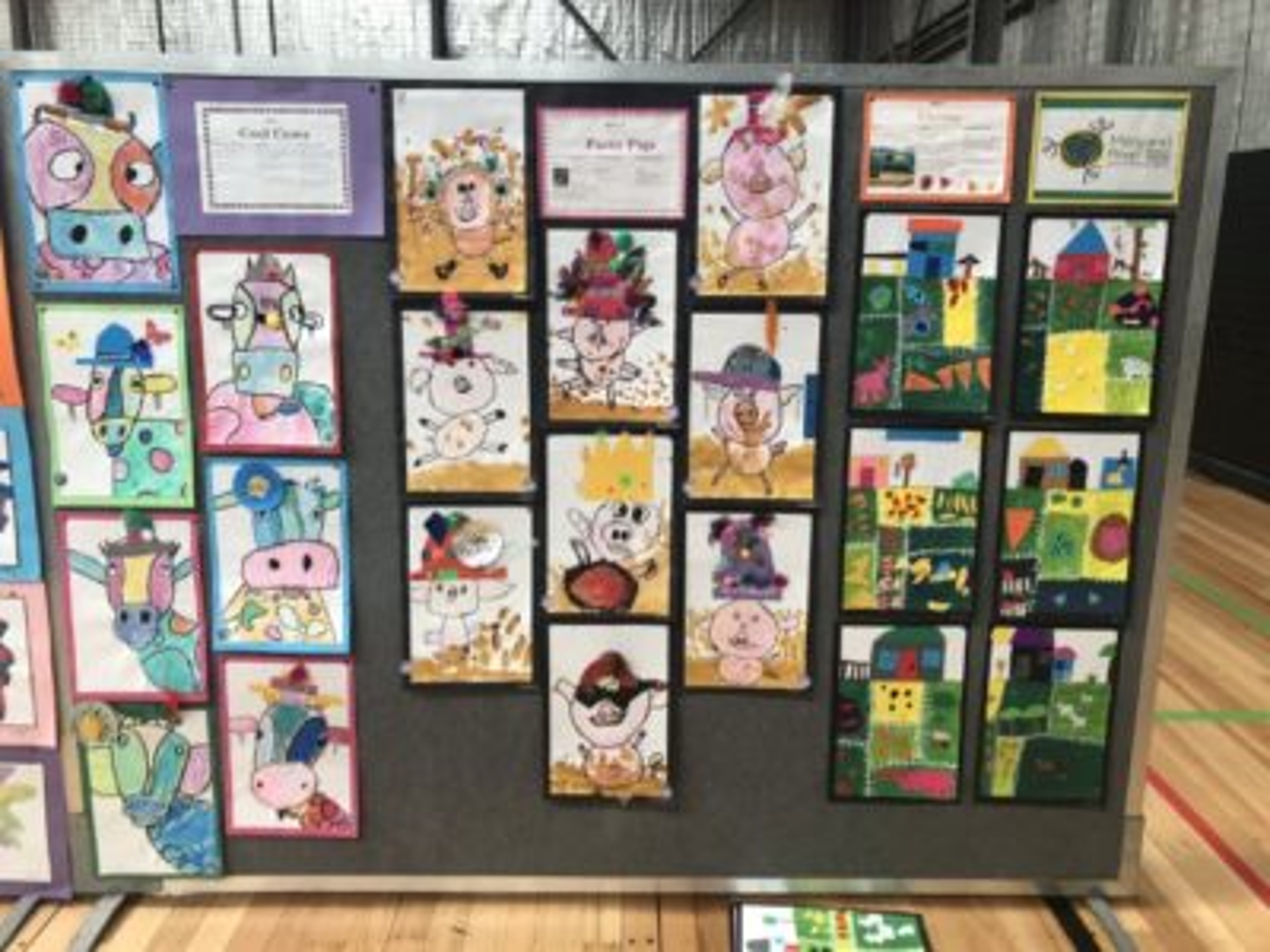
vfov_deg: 49.7
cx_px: 635
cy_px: 476
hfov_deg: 63.4
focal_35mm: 28
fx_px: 1027
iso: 25
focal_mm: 3.99
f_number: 1.8
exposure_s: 1/50
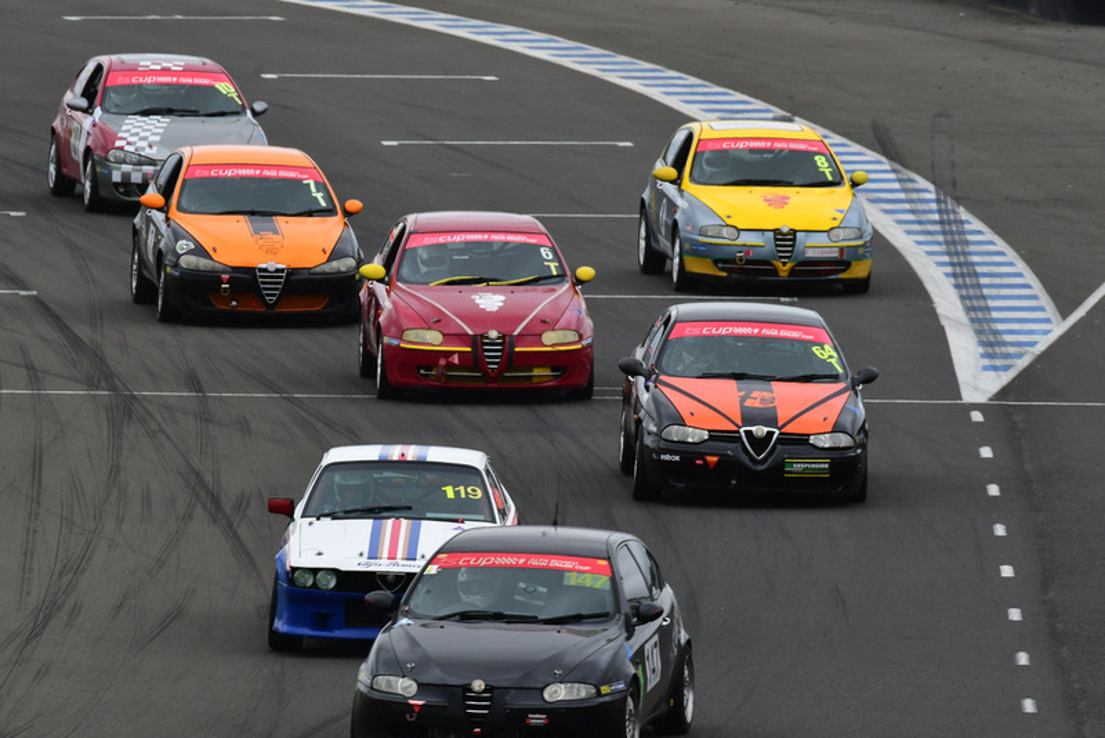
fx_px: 18883
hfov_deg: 3.4
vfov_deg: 2.2
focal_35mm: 615
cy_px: 369
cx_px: 552
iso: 640
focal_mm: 410
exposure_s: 1/640
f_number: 11
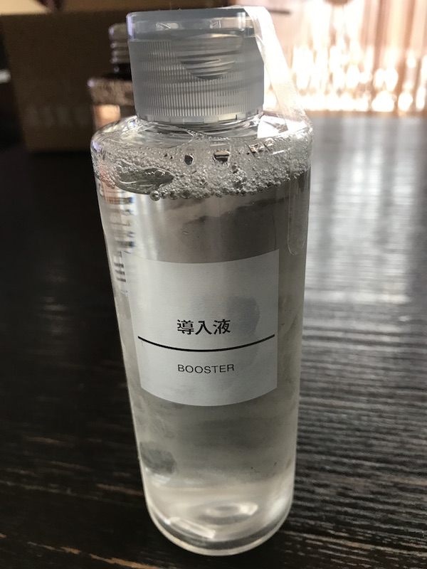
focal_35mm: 28
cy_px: 284
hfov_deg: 49.7
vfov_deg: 63.4
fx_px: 461
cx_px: 214
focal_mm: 3.99
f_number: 1.8
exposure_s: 1/30
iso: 32
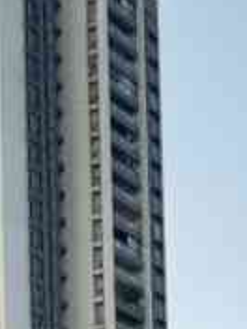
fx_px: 1313
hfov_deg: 9.8
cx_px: 533
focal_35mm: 138
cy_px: 685
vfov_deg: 12.4
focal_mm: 3.83
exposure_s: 1/196
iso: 50
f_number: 2.2
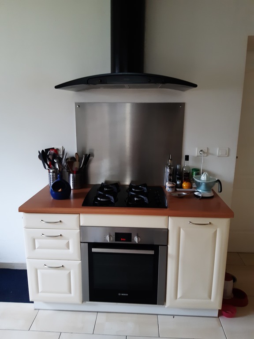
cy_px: 170
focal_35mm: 26
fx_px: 254
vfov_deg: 67.3
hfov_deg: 53.1
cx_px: 127
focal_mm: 3.92
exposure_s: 1/50
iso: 100
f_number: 1.7
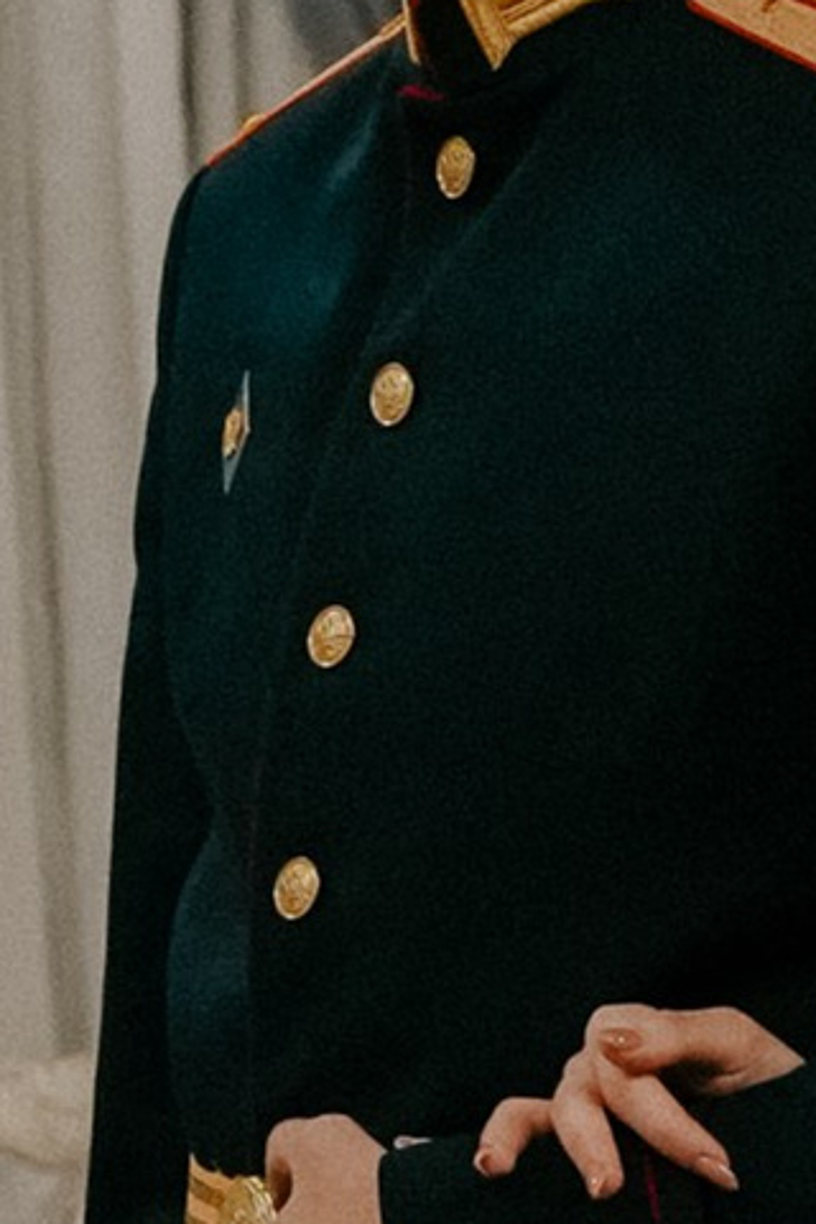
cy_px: 418
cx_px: 852
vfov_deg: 7.4
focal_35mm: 280
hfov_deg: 4.9
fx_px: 9519
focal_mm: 35
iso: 2500
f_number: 3.2
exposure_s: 1/400
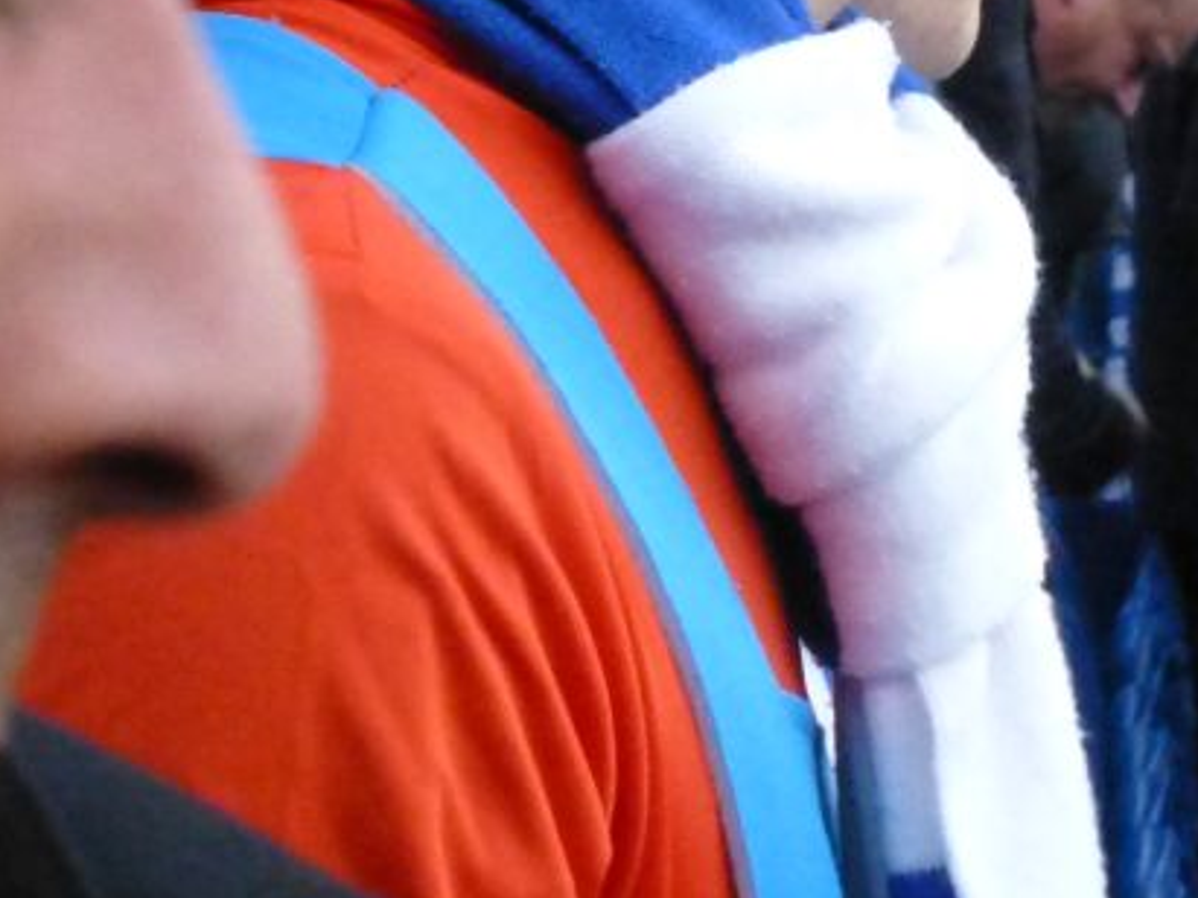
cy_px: -70
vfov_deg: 4.7
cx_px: 901
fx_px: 11002
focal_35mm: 318
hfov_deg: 6.2
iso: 1600
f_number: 5.3
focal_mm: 19.4
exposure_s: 1/125
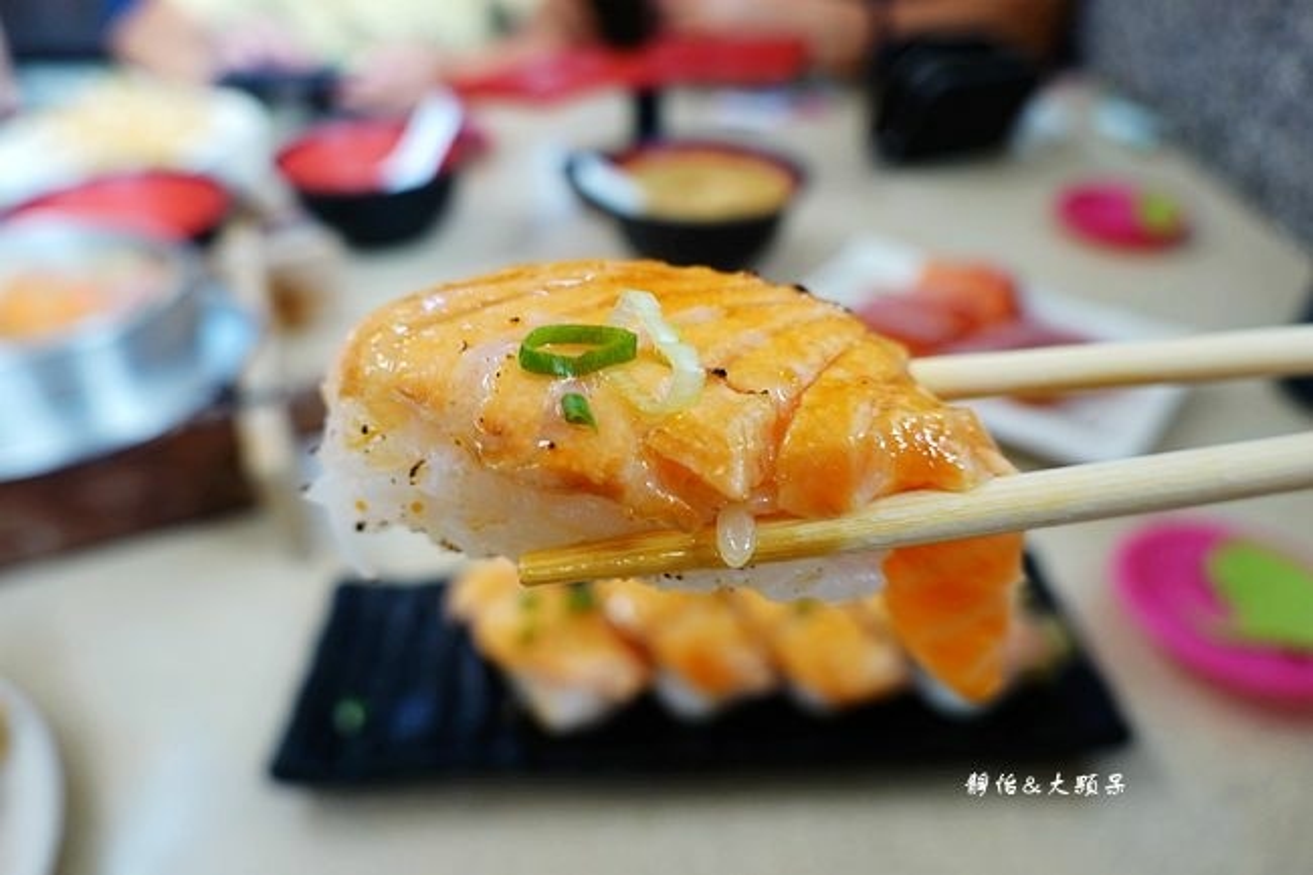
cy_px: 438
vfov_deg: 53.1
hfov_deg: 73.8
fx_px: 875
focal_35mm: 24
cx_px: 656
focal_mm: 9
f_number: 2.8
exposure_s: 1/30
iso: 160
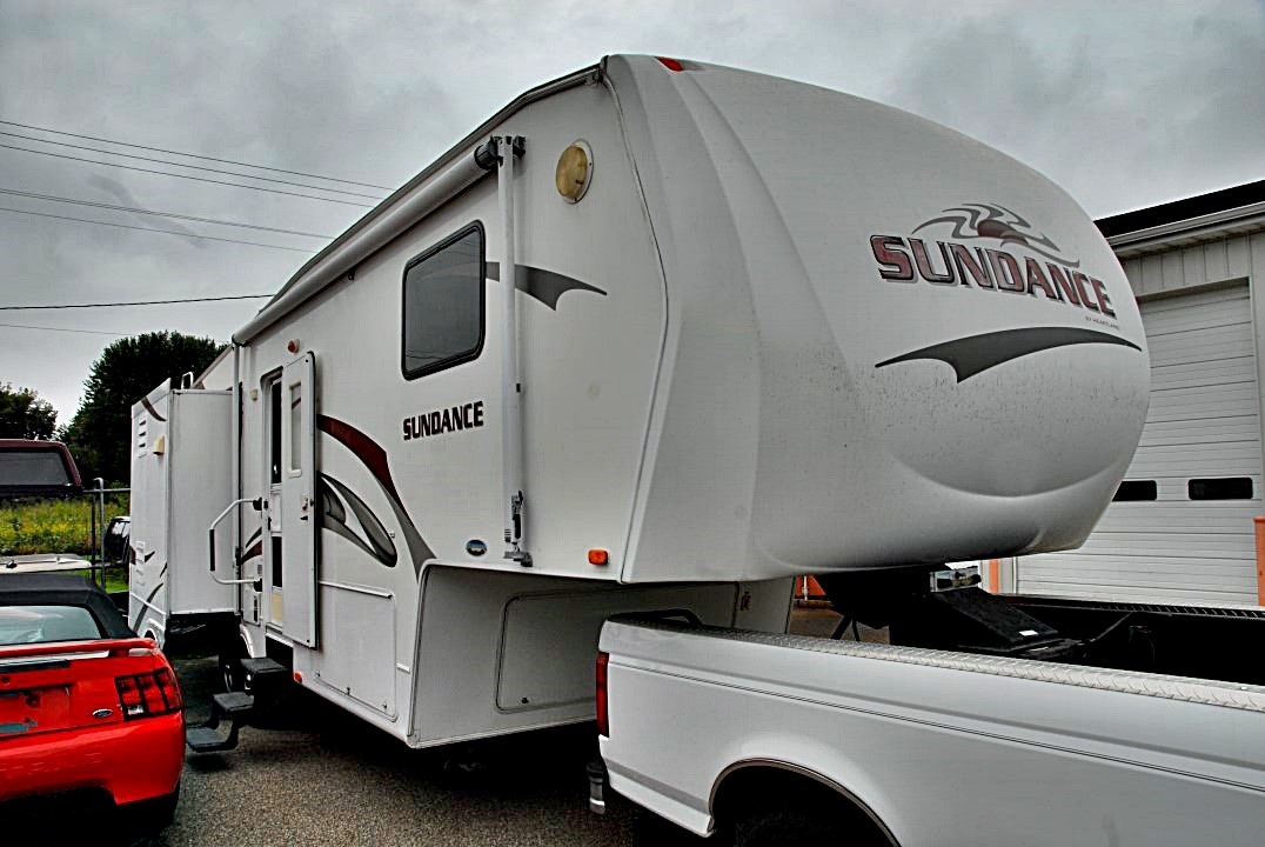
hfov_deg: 67.3
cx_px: 632
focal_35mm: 27
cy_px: 424
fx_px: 950
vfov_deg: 48.0
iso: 200
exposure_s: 1/200
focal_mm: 18
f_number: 11
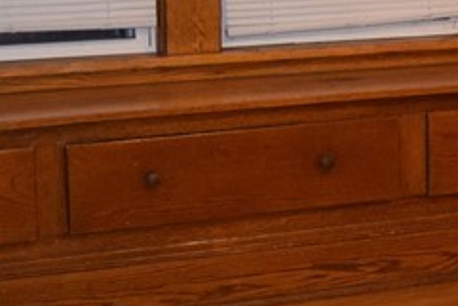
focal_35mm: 135
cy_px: 91
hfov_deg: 14.6
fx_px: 1718
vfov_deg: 10.2
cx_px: 585
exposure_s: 1/60
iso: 2200
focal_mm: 20
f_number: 3.5
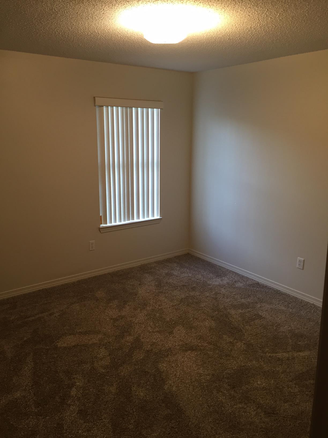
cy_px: 219
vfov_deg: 61.7
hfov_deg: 48.2
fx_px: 366
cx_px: 164
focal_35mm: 29
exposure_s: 1/30
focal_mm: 4.15
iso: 80
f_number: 2.2
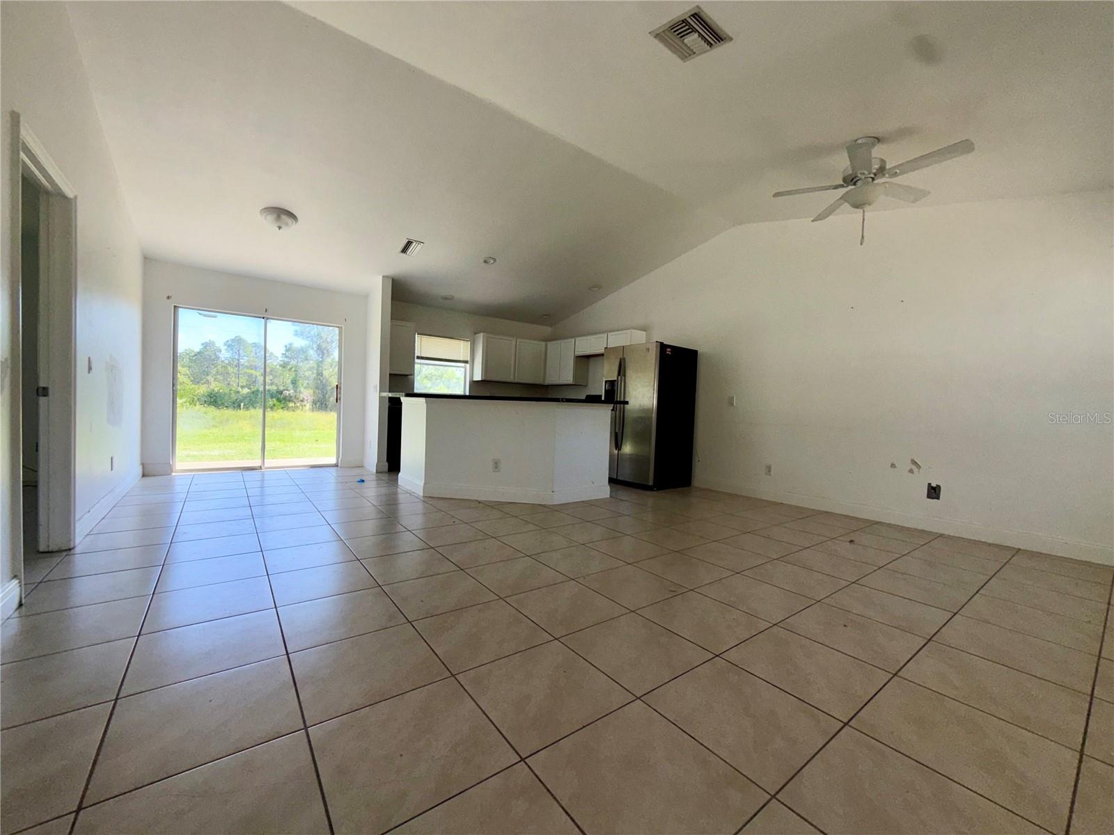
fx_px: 451
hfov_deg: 102.1
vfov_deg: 85.7
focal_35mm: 14
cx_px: 557
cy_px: 418
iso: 16
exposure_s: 1/122
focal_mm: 2.22
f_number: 2.2
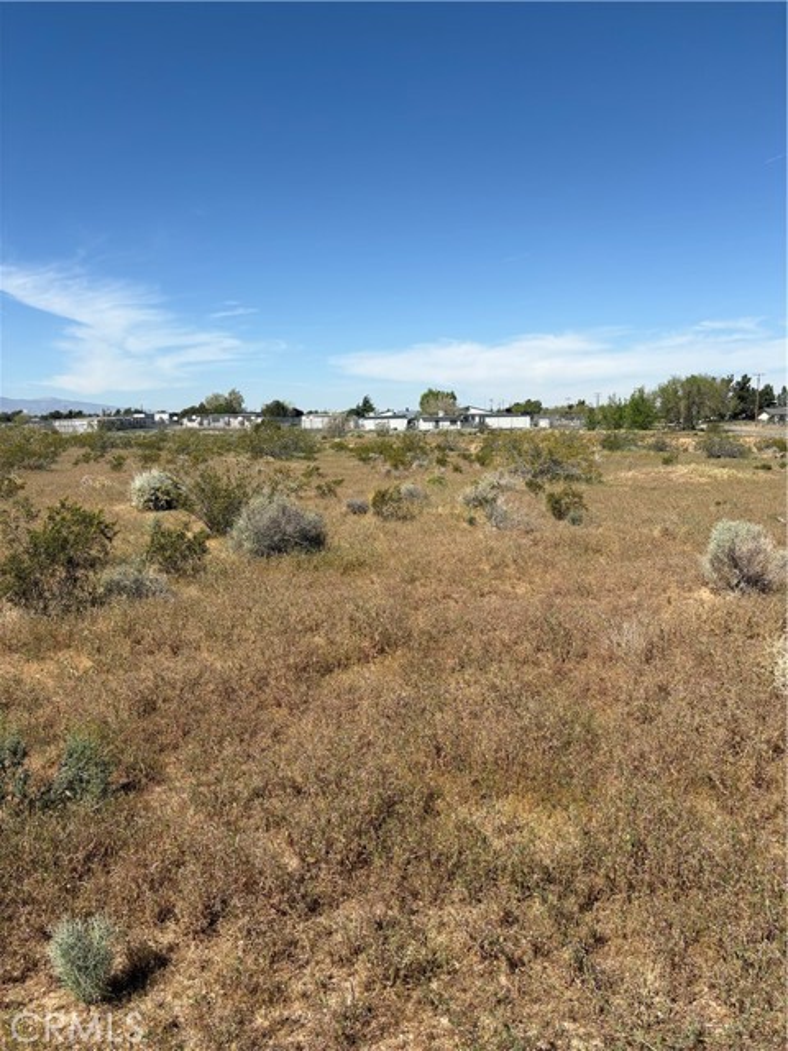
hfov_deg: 53.1
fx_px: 789
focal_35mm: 26
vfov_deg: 67.3
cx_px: 394
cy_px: 526
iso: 50
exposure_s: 1/4950
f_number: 1.6
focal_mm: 5.96
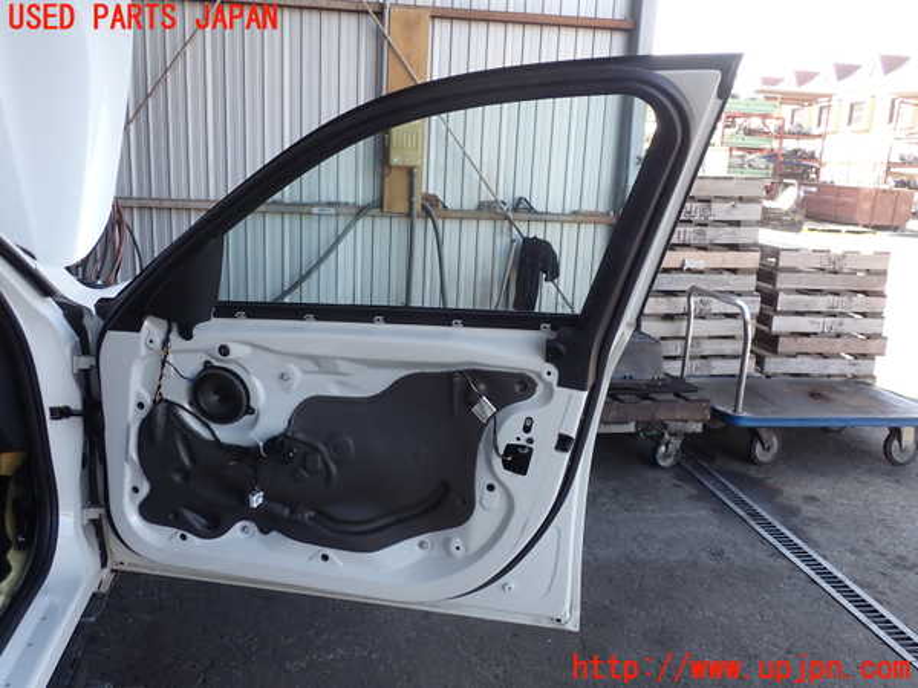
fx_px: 796
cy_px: 344
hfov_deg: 60.0
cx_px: 459
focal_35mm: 30
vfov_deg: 46.8
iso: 100
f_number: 3.2
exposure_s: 1/100
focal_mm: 5.4
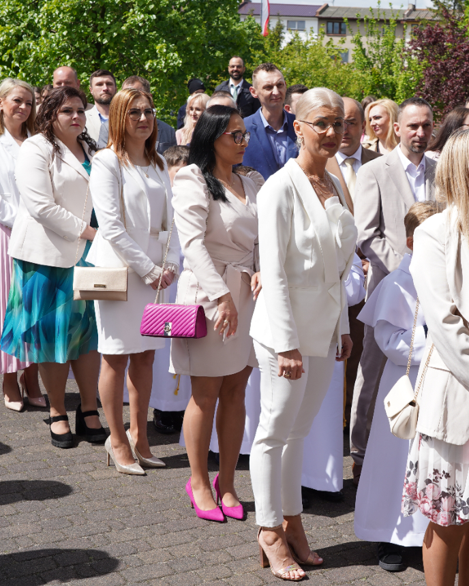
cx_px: 378
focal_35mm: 61
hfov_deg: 24.6
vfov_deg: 31.0
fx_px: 1058
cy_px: 291
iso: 100
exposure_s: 1/250
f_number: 8
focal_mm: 43
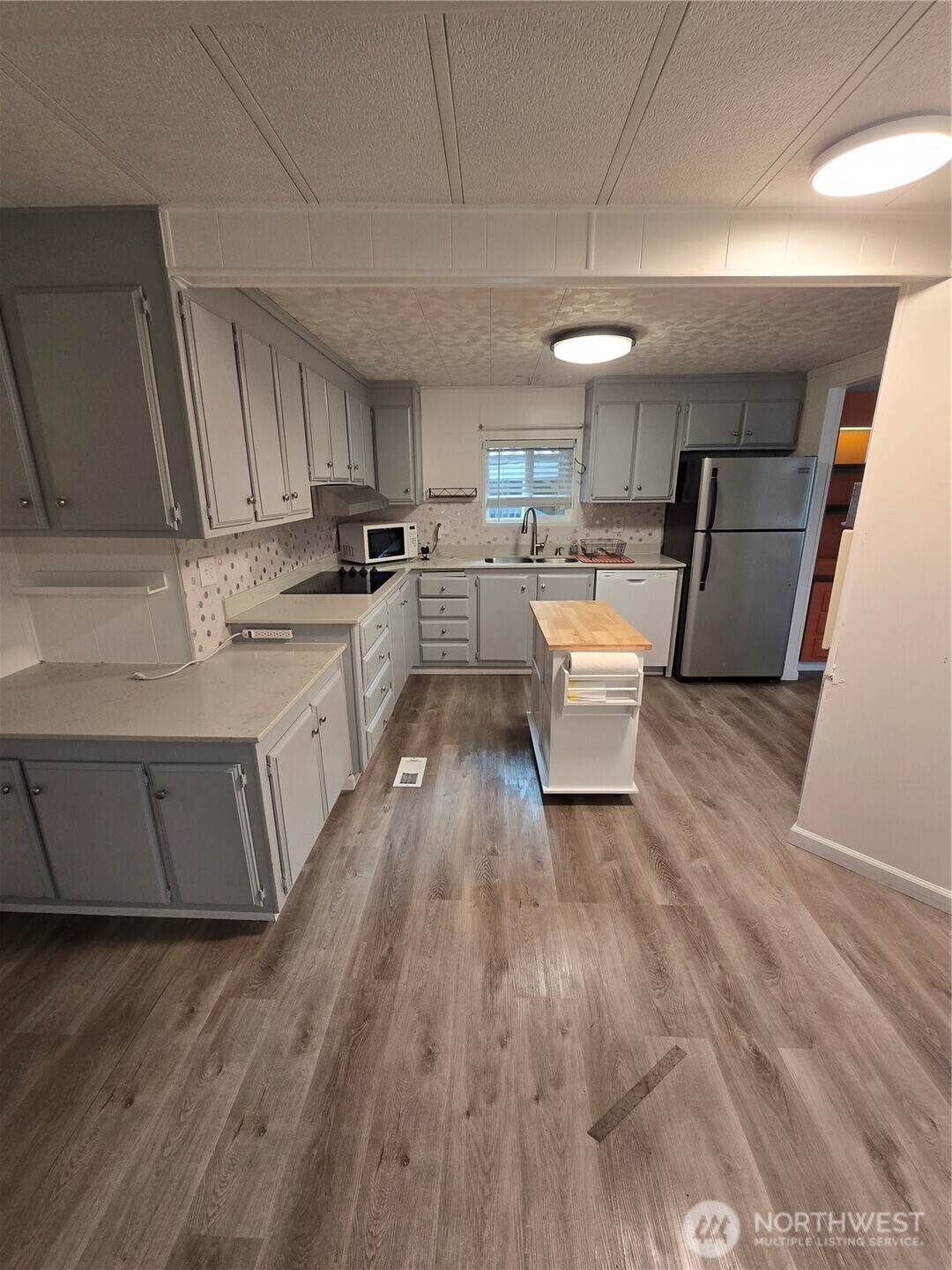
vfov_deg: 106.2
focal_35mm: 13
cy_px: 635
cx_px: 476
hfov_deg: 89.9
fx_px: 477
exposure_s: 1/60
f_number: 2.2
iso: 200
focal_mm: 2.2
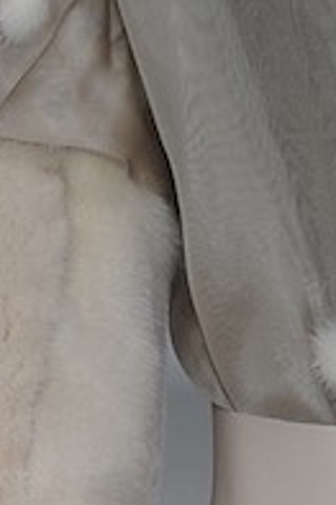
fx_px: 21386
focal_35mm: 1525
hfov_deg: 0.9
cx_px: 628
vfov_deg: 1.4
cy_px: 301
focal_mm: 200
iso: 1000
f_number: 5
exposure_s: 1/500
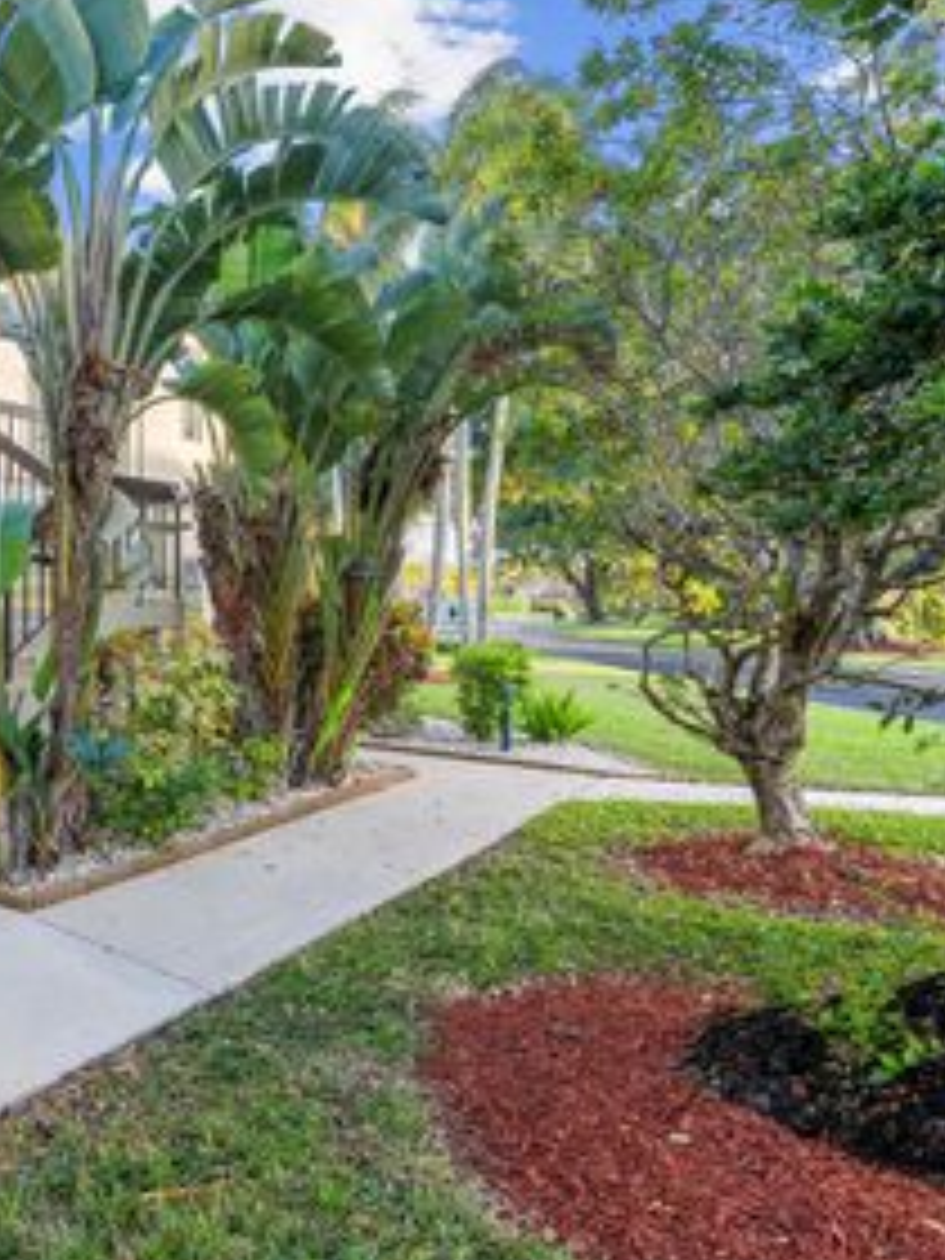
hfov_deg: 46.9
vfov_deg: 71.6
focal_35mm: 24
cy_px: 641
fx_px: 874
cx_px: -9
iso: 125
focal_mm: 14
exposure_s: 1/3
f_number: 8
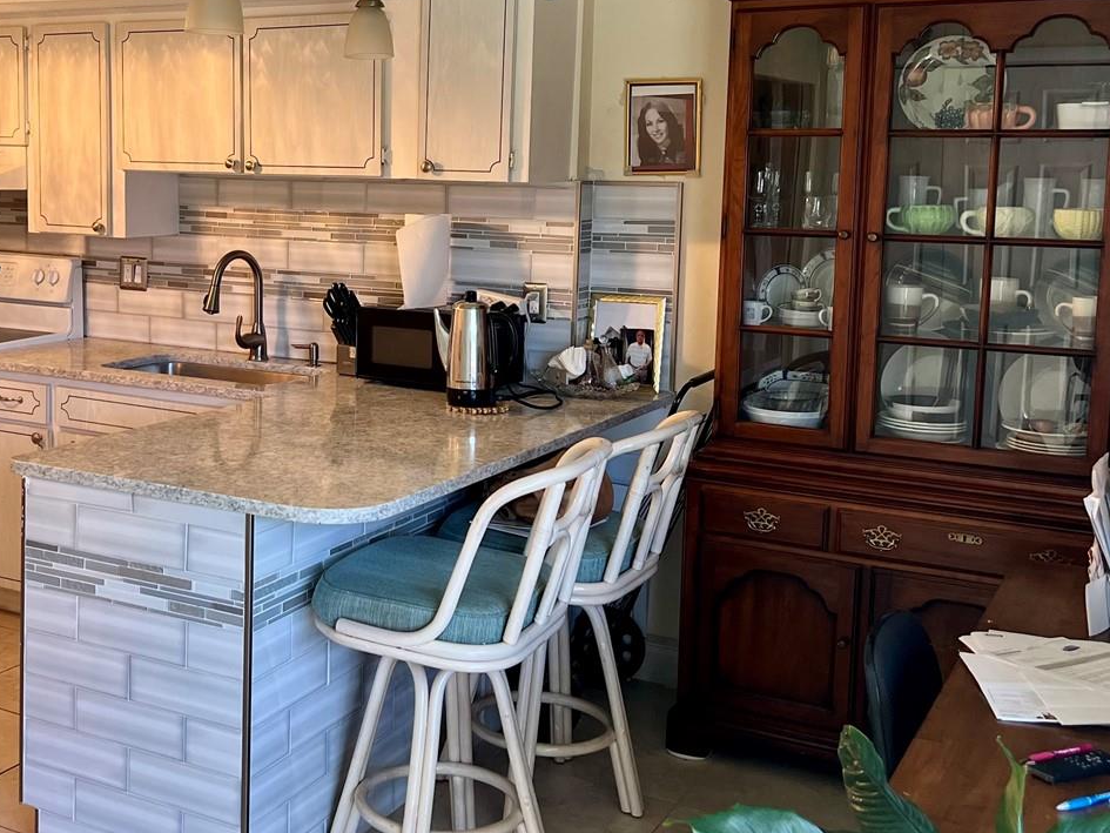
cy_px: 316
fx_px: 1411
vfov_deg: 32.7
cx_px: 339
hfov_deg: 42.2
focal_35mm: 44
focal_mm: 5.7
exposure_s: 1/120
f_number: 1.5
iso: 125
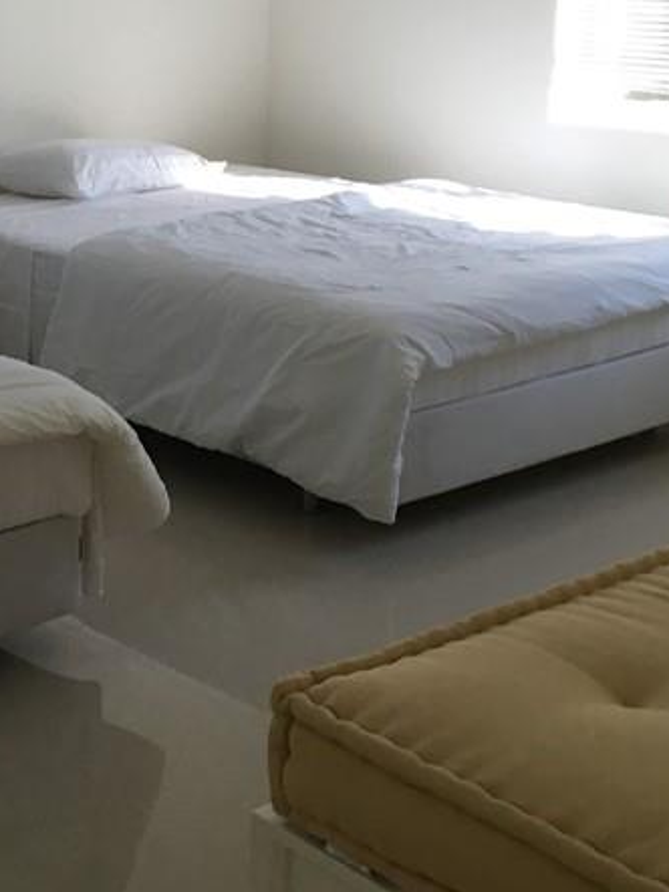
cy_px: 284
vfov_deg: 28.7
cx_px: 14
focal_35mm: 67
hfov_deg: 21.2
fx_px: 1727
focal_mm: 4.15
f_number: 2.2
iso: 50
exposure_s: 1/30
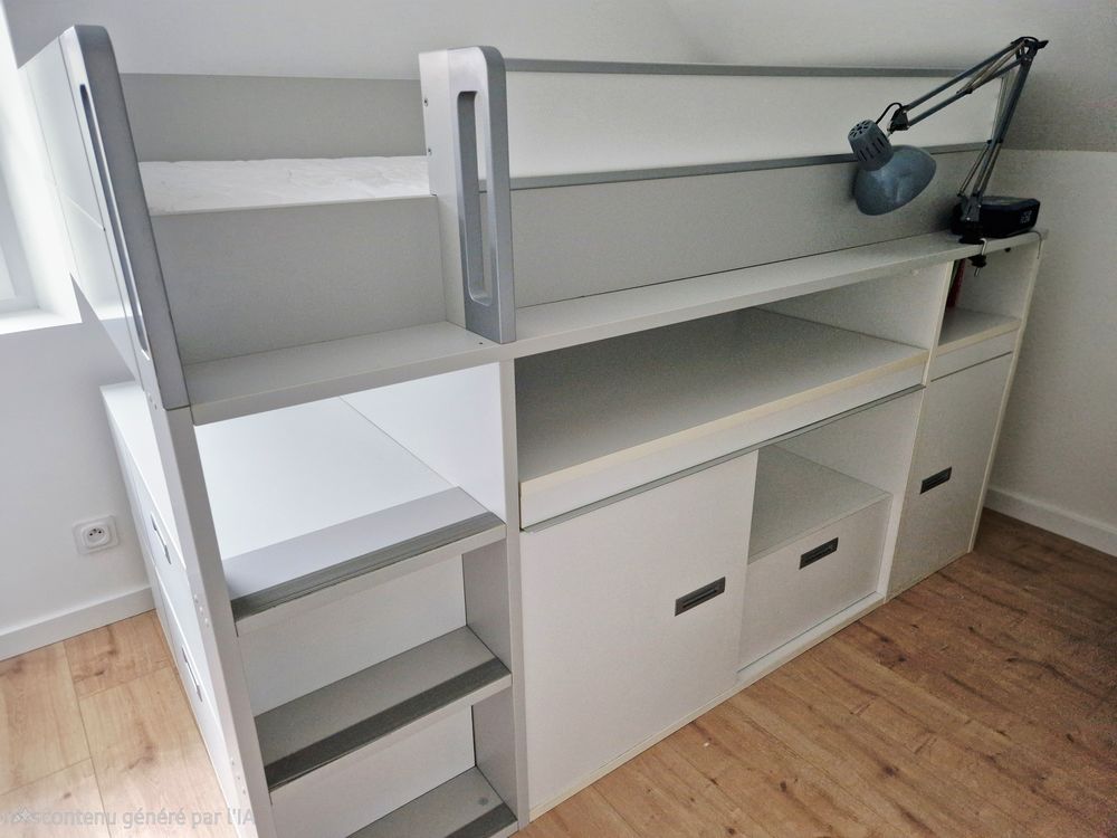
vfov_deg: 58.9
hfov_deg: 73.9
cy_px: 419
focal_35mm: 23
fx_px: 742
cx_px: 558
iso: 1000
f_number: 1.8
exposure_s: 1/100
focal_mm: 5.4
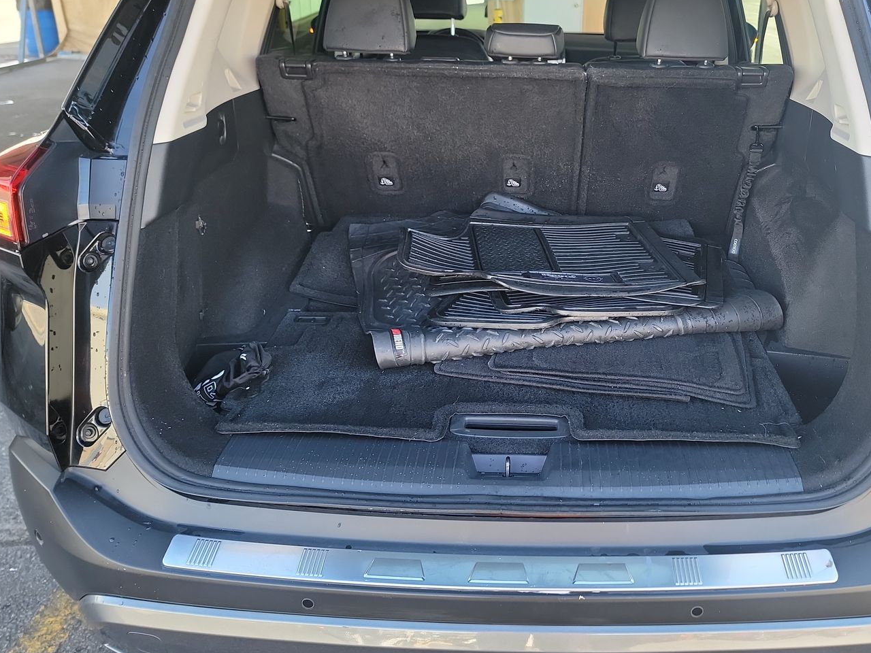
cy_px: 260
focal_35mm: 30
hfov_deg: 59.5
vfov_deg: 46.5
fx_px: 755
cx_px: 524
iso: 86
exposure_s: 1/59
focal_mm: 6.7
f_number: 1.8
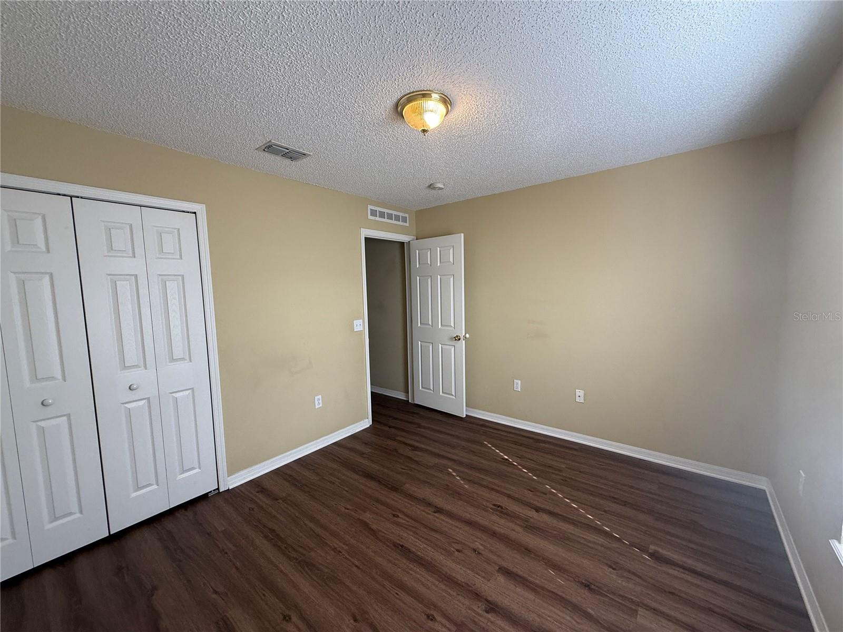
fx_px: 341
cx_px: 422
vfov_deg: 85.7
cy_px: 316
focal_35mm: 14
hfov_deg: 102.1
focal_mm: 2.22
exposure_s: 1/99
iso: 160
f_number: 2.2
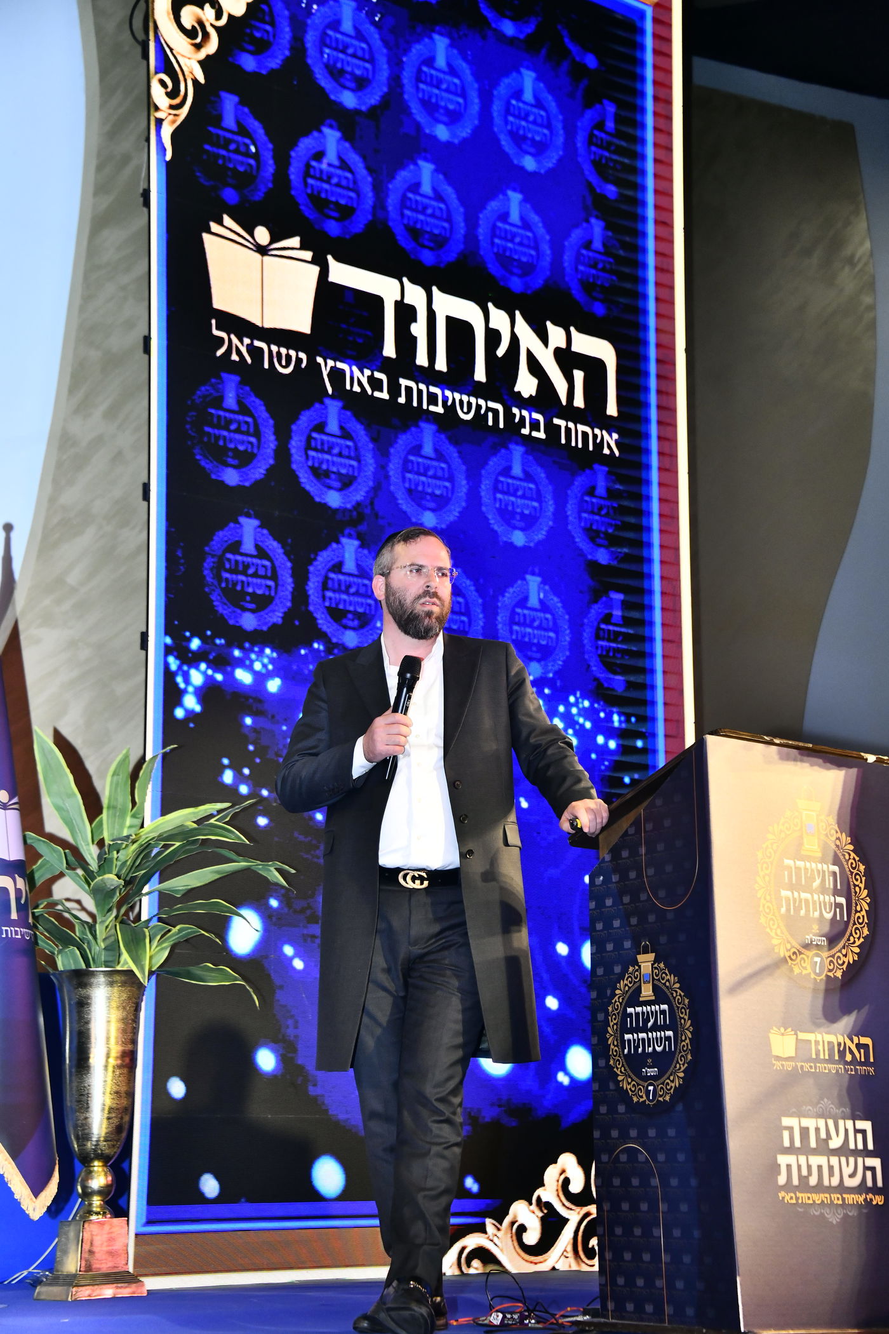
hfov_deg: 20.9
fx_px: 2408
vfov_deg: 31.0
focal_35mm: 65
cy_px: 667
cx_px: 444
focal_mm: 65
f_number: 5.6
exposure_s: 1/160
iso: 1600
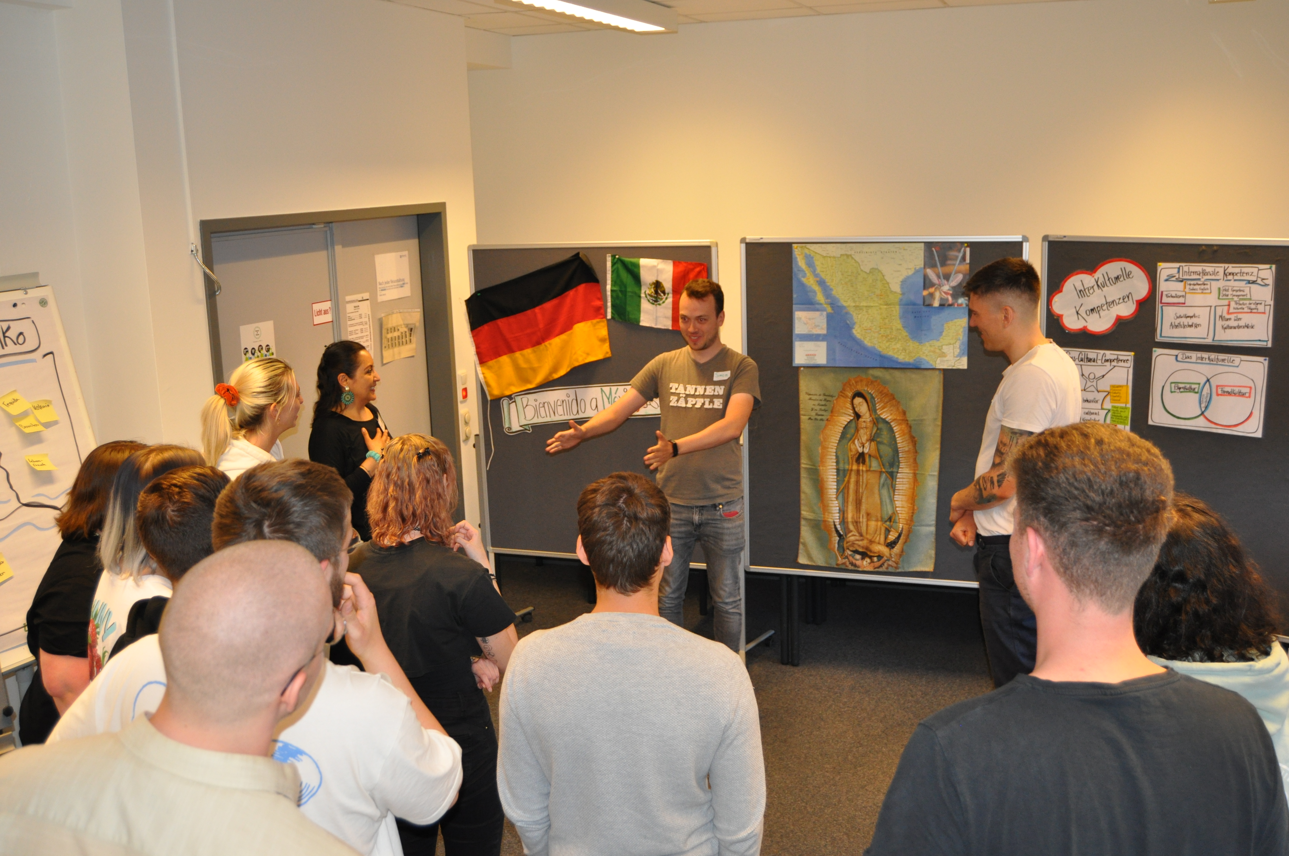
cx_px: 644
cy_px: 428
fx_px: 1234
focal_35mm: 34
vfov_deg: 38.3
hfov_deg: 55.2
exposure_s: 1/60
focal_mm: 23
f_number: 3.8
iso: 800
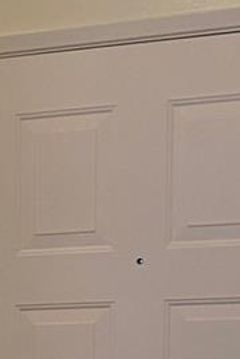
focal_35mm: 121
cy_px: 496
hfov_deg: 10.7
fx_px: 1208
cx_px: -190
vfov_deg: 15.9
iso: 125
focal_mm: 4.25
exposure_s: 1/60
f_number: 1.8
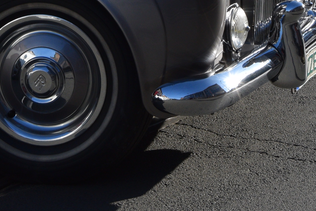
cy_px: -169
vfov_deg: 7.9
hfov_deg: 12.3
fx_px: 1466
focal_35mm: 167
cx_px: 201
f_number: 10
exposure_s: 1/400
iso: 200
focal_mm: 28
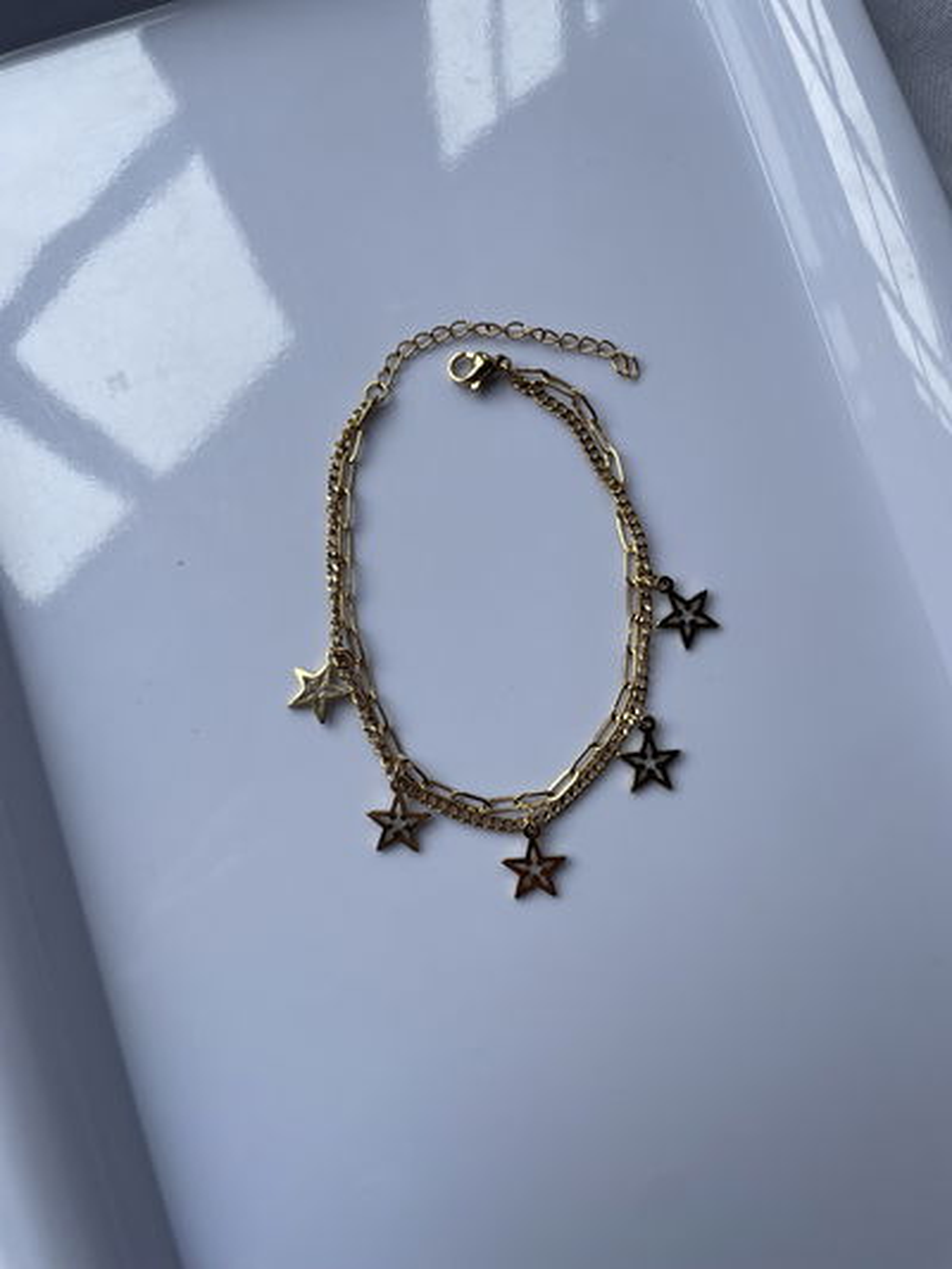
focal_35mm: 26
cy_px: 634
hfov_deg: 53.1
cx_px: 476
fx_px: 953
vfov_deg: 67.3
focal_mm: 4.2
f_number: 1.6
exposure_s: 1/425
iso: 32
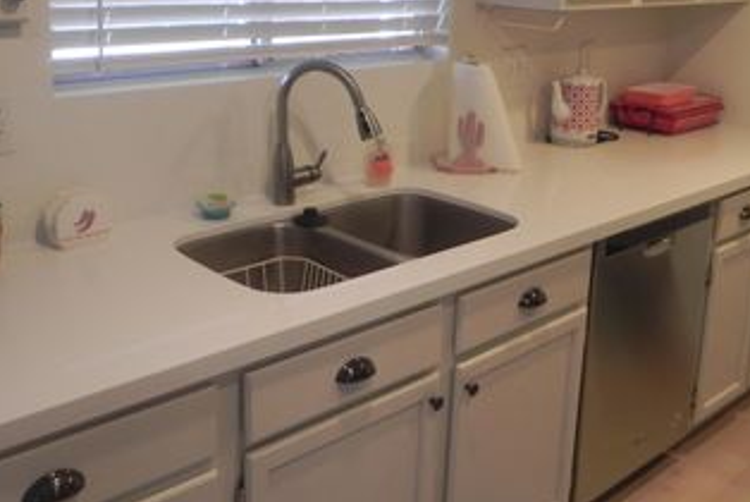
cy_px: 152
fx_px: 897
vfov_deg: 30.9
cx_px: 365
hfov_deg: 45.4
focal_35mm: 43
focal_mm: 4.6
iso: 160
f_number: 2.8
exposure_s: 1/46
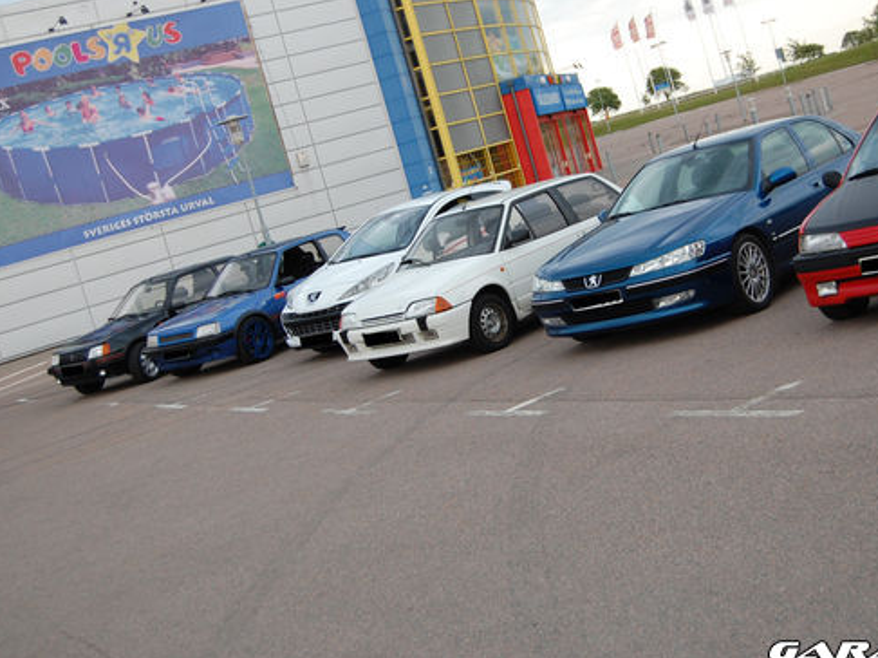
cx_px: 500
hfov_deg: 33.7
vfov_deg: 25.6
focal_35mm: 57
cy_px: 284
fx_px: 1445
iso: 400
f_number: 5
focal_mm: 30
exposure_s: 1/100
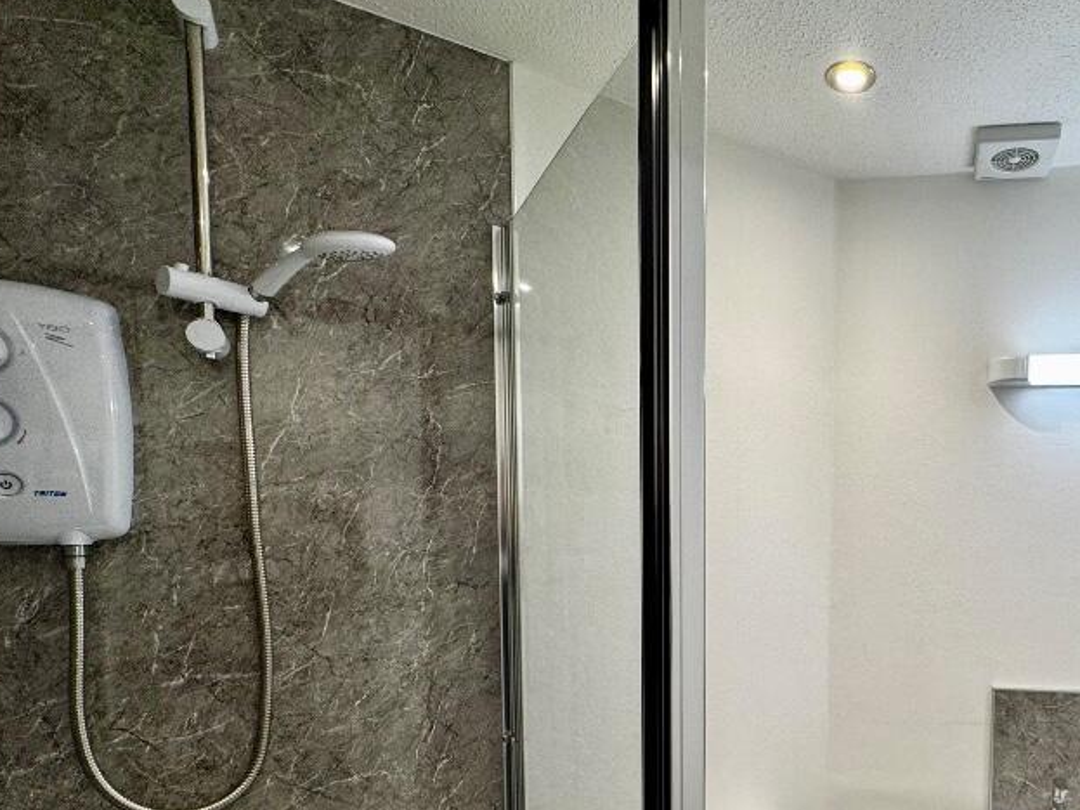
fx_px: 717
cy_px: 574
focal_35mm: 23
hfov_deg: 68.2
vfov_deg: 56.8
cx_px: 834
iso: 100
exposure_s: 1/100
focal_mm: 2.22
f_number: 2.2
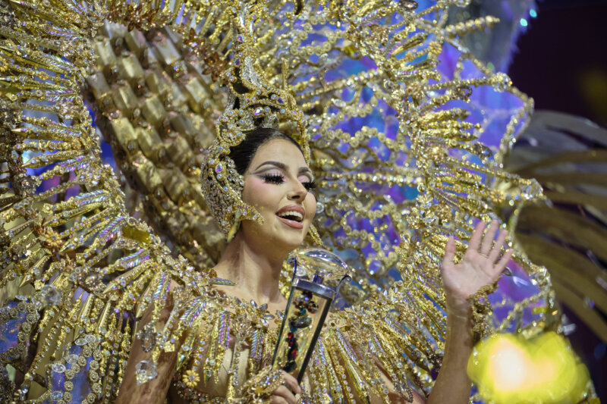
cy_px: 202
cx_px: 304
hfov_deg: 11.1
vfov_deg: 7.4
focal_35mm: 186
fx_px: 3135
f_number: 2.8
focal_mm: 124.3
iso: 1250
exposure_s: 1/400
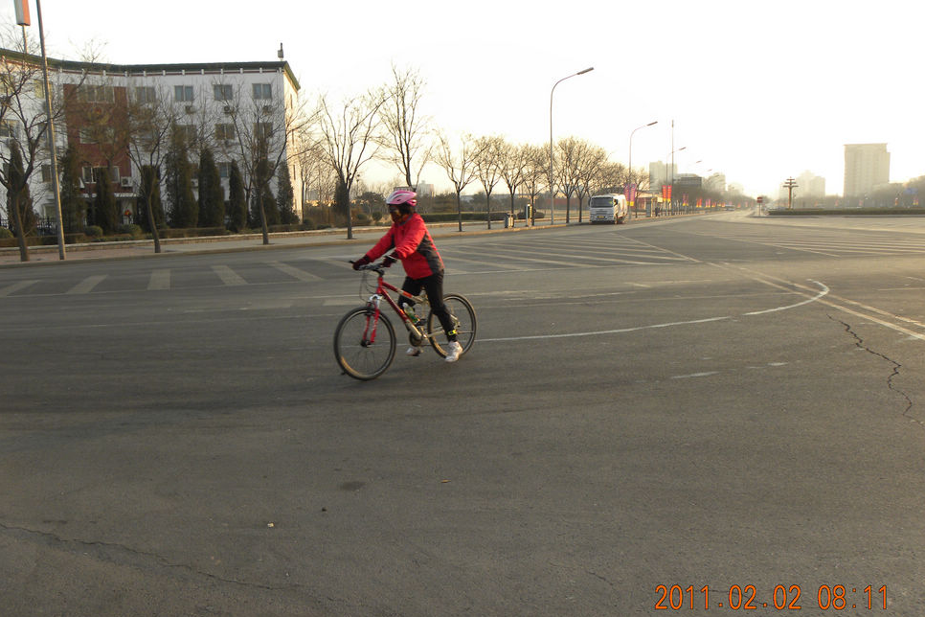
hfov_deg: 65.5
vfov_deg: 46.4
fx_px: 719
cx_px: 470
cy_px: 313
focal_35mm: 28
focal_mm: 4.6
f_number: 3.5
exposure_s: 1/105
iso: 64
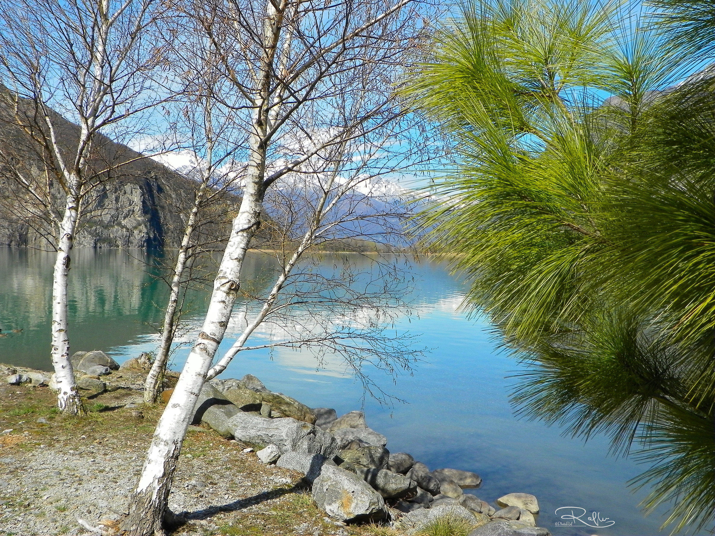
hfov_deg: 54.0
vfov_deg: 41.8
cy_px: 268
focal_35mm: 34
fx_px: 702
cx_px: 358
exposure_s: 1/400
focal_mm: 6.1
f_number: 6.3
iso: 100
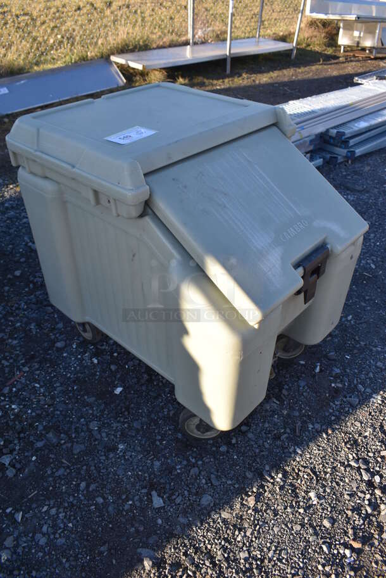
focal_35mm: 27
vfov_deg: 67.3
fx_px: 434
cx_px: 193
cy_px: 289
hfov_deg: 48.0
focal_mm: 18
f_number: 6.3
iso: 200
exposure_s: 1/250
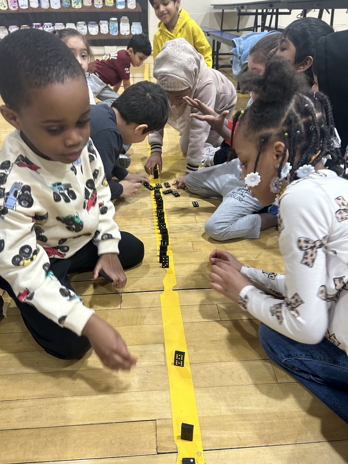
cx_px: 174
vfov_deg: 67.3
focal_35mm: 26
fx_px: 349
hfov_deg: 53.1
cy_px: 232
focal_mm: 5.7
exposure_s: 1/120
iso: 100
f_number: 1.5
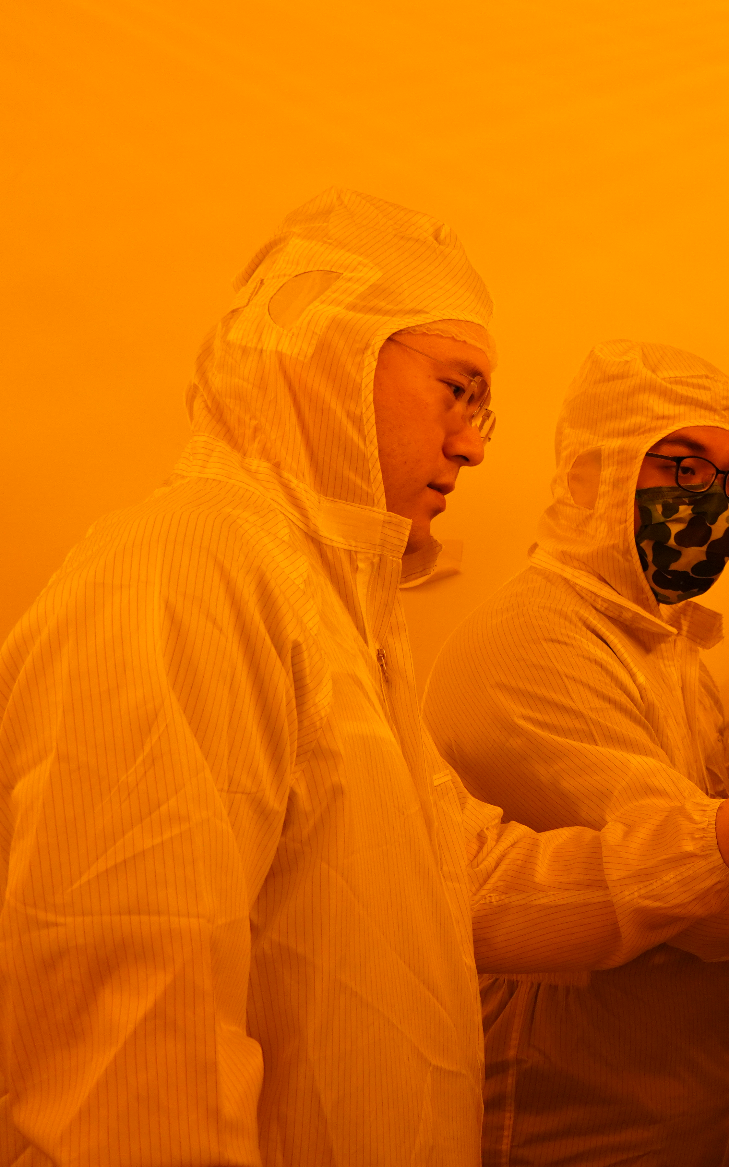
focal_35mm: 51
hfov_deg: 23.2
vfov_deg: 39.5
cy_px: 531
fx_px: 1621
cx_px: 873
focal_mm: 20
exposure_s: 1/160
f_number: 4
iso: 800
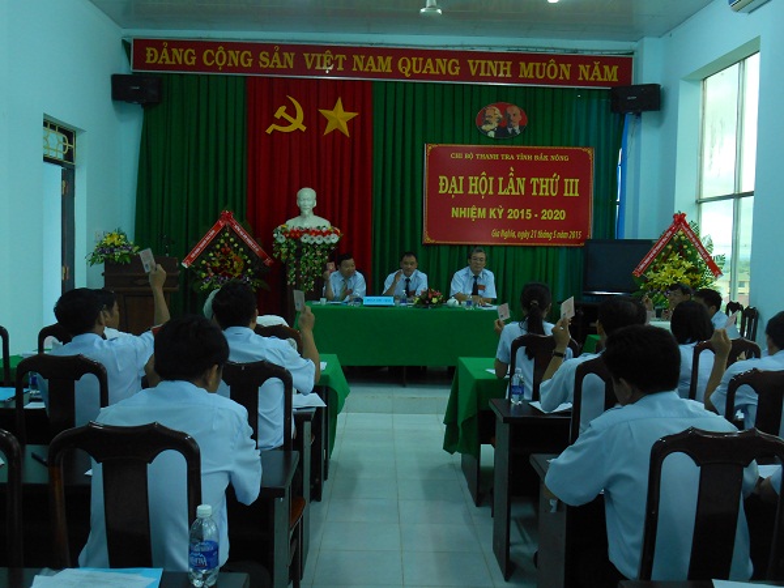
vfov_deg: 40.7
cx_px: 392
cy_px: 294
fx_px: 793
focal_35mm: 35
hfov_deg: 52.6
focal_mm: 6.3
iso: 200
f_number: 3.7
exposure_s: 1/30
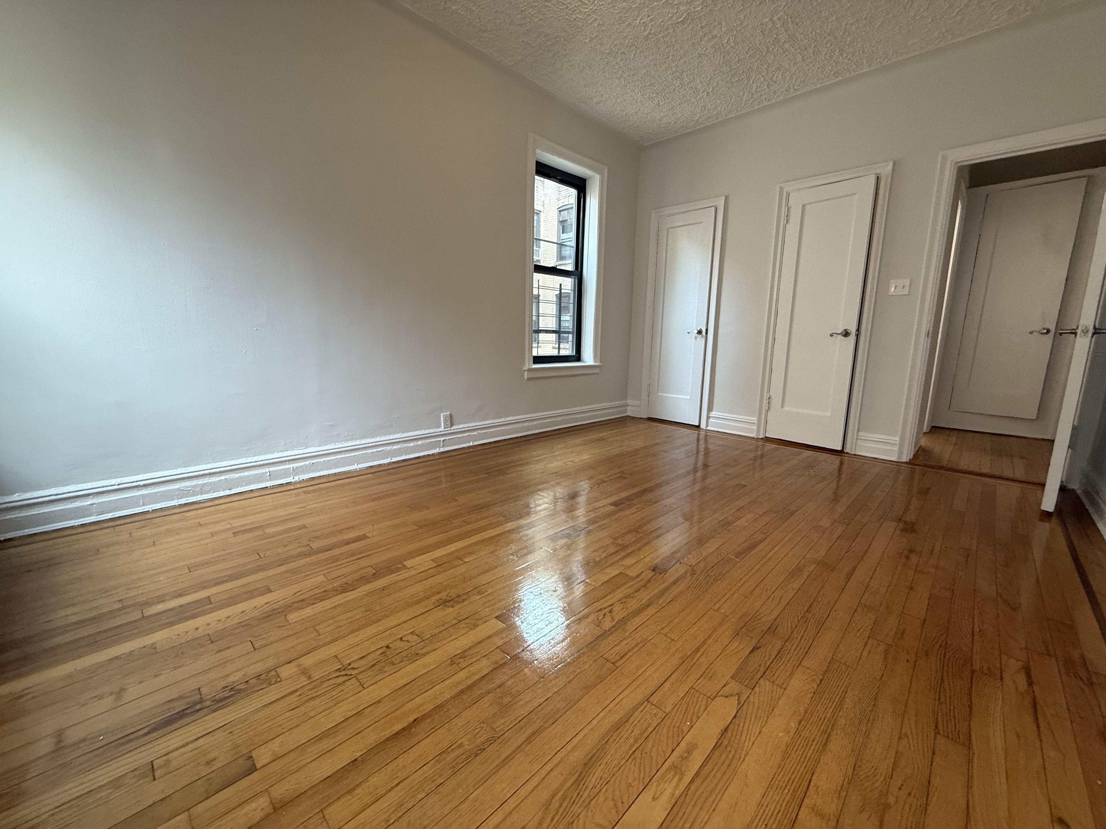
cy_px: 414
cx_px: 553
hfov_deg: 102.1
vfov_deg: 85.7
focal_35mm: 14
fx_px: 447
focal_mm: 2.22
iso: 250
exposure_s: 1/120
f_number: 2.2
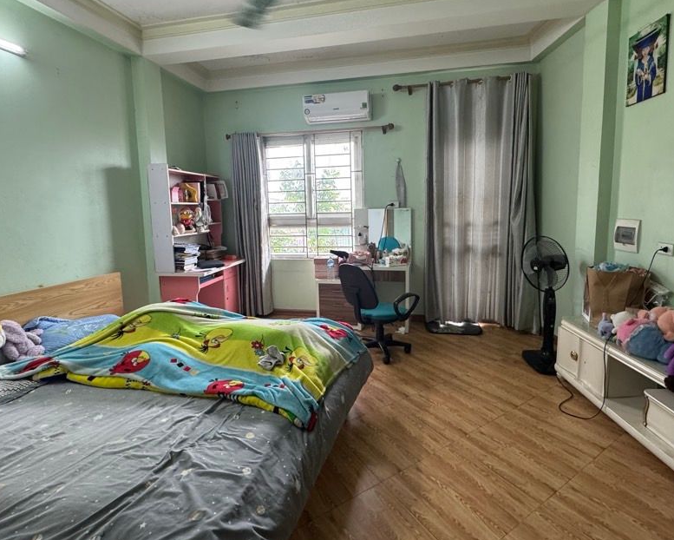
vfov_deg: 73.7
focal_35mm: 18
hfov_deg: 86.3
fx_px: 359
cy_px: 247
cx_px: 353
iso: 320
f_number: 2.2
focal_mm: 2.22
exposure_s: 1/100
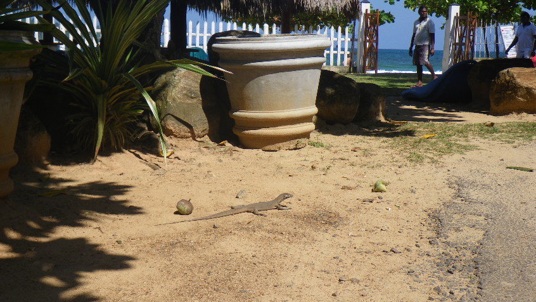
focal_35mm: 56
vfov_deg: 21.5
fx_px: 796
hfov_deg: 37.2
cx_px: 266
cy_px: 152
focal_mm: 9.1
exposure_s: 1/400
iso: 50
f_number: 4.4
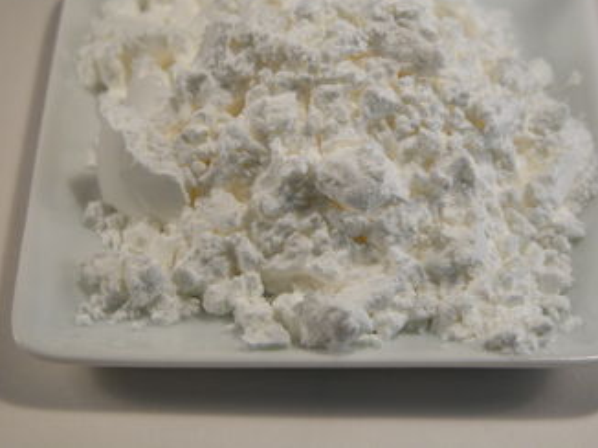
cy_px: 174
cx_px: 323
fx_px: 1864
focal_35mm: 108
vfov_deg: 13.7
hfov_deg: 18.2
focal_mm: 22.3
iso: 100
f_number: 3.9
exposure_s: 1/169
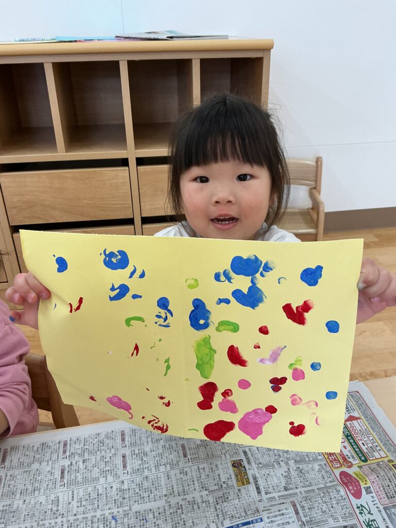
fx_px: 442
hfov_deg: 48.2
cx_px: 198
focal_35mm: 29
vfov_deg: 61.7
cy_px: 264
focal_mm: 3
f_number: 1.8
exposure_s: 1/120
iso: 50
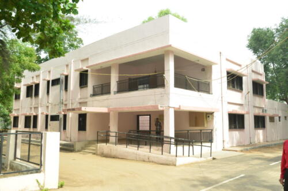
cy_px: 96
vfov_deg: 41.5
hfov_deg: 59.6
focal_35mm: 32
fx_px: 251
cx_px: 144
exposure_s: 1/125
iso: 200
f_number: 9
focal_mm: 21
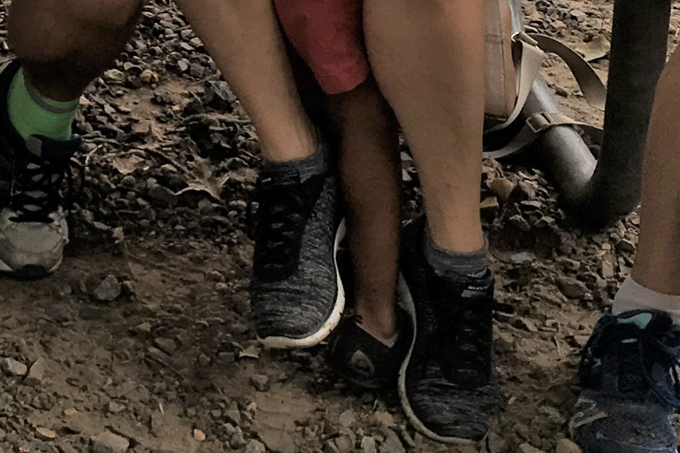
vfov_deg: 10.3
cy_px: -399
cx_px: -218
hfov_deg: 15.7
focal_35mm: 124
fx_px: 2342
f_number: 2.2
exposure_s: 1/255
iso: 25
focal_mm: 4.15
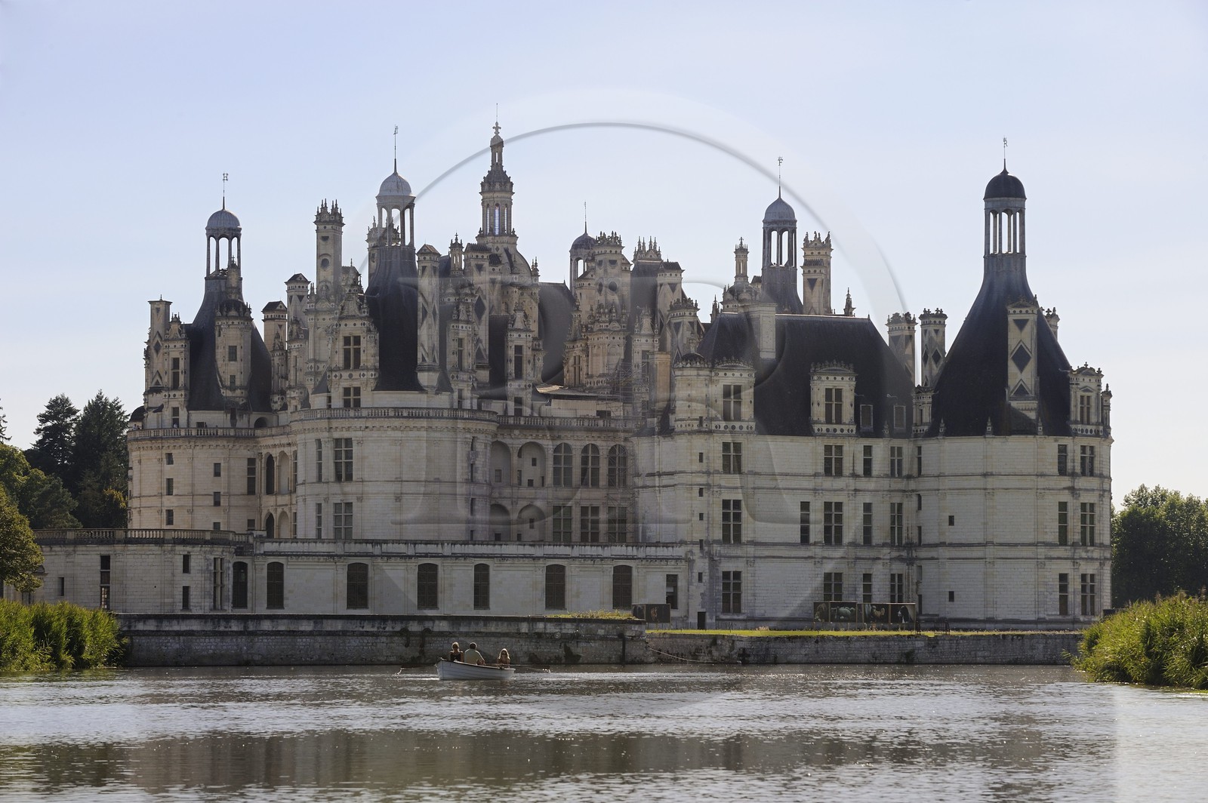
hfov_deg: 15.8
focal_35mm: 130
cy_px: 402
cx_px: 604
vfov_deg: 10.5
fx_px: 4359
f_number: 11
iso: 400
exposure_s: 1/400
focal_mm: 130
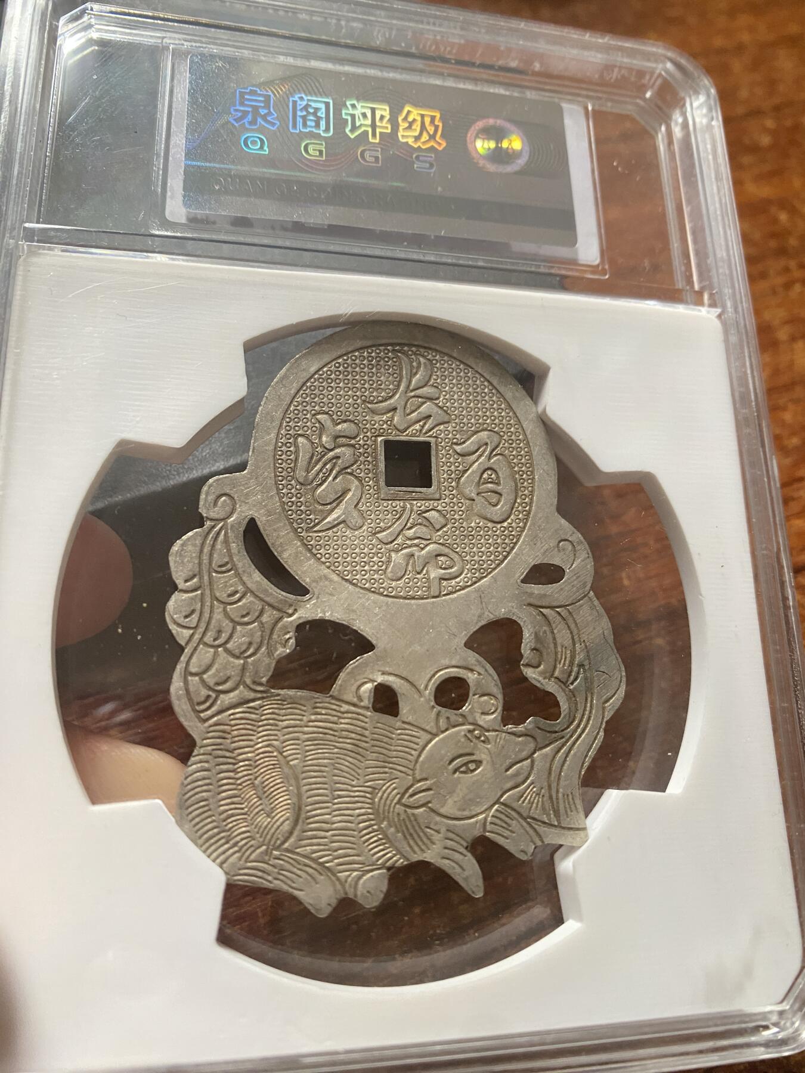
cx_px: 402
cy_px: 536
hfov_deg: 53.1
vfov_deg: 67.3
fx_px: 806
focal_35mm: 26
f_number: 1.8
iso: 250
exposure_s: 1/60
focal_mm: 4.25
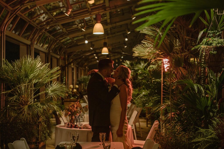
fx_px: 435
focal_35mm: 70
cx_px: 112
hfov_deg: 28.9
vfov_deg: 19.4
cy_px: 74
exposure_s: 1/200
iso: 1250
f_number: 2.8
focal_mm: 70
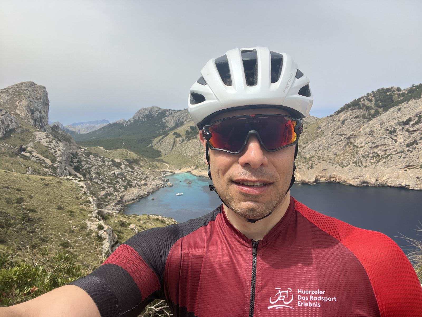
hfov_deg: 73.9
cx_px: 211
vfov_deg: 58.9
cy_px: 158
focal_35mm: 23
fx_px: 280
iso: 32
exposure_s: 1/552
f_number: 2.2
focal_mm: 2.71
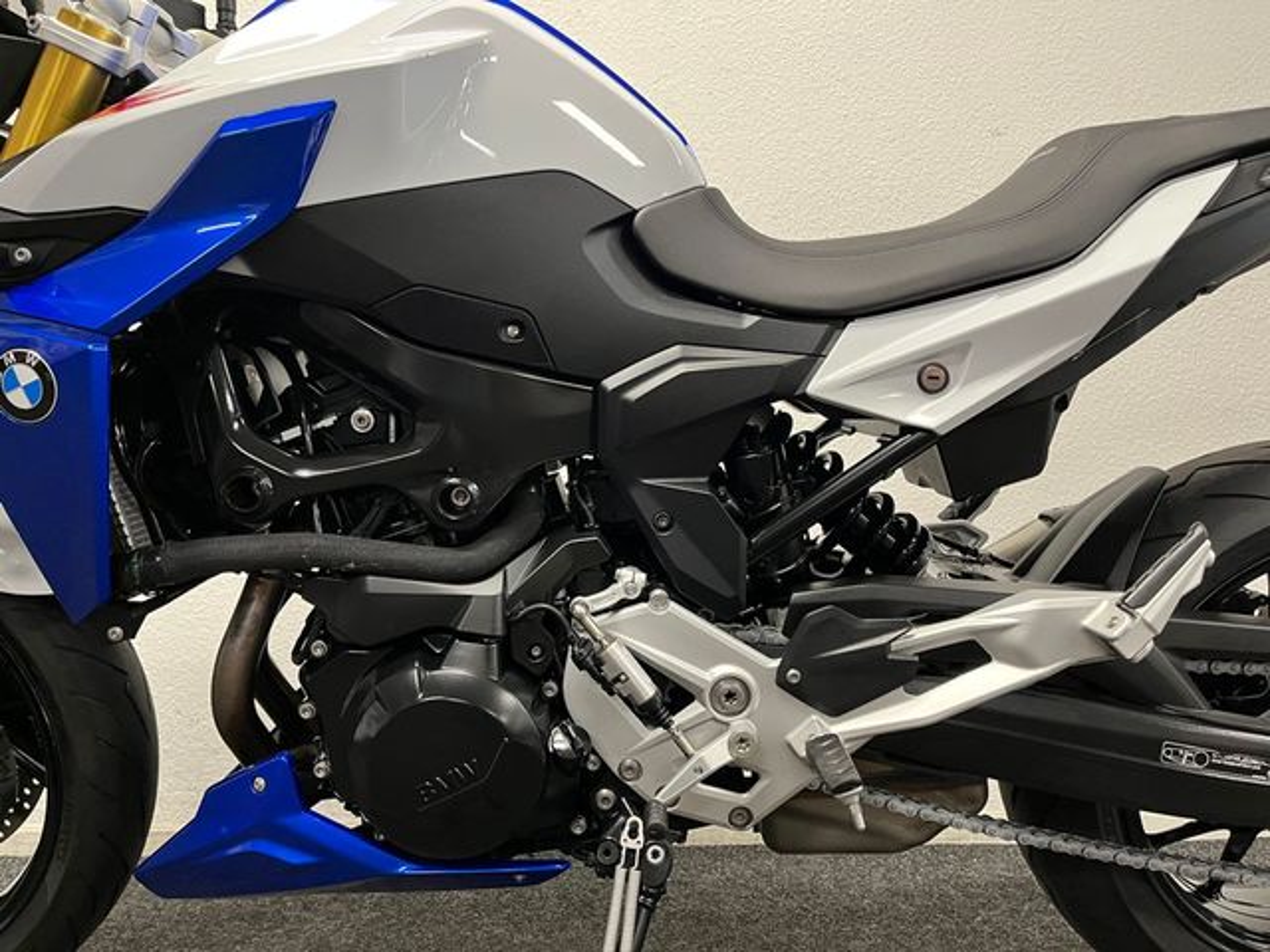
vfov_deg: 53.1
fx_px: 954
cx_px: 635
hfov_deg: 67.3
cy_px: 476
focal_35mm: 26
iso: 250
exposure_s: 1/50
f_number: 1.6
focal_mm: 5.1
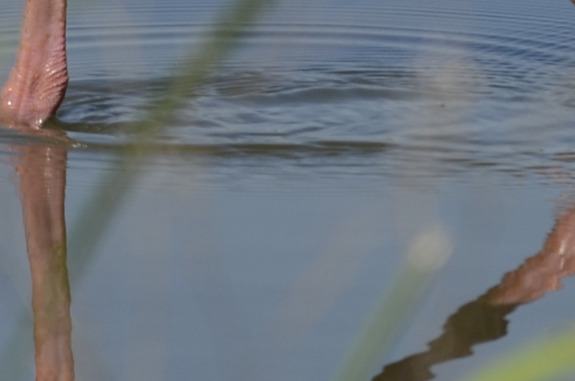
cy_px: -576
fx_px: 22764
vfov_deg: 1.0
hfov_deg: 1.4
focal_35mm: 1428
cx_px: 166
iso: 125
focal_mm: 165
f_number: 8
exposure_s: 1/400
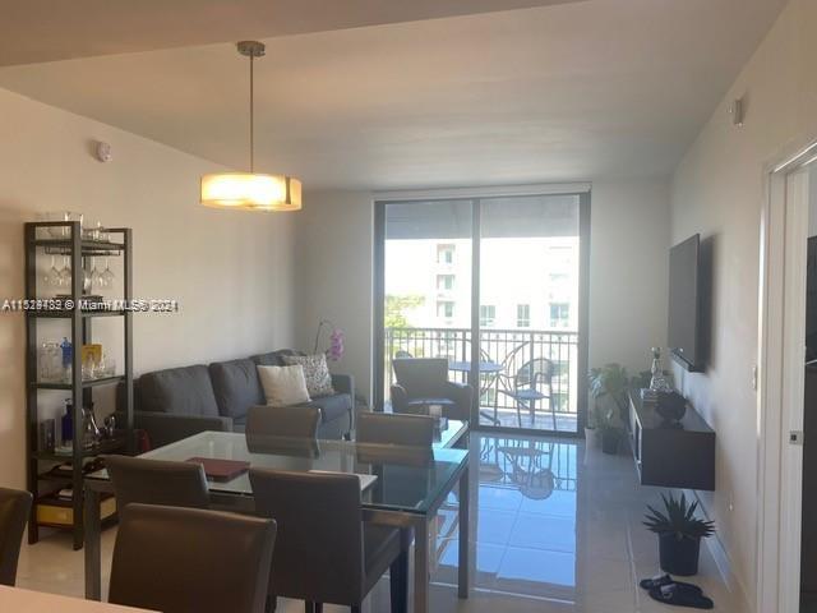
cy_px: 306
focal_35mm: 26
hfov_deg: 67.3
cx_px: 408
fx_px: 614
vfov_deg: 53.1
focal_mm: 4.25
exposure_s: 1/120
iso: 50
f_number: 1.8
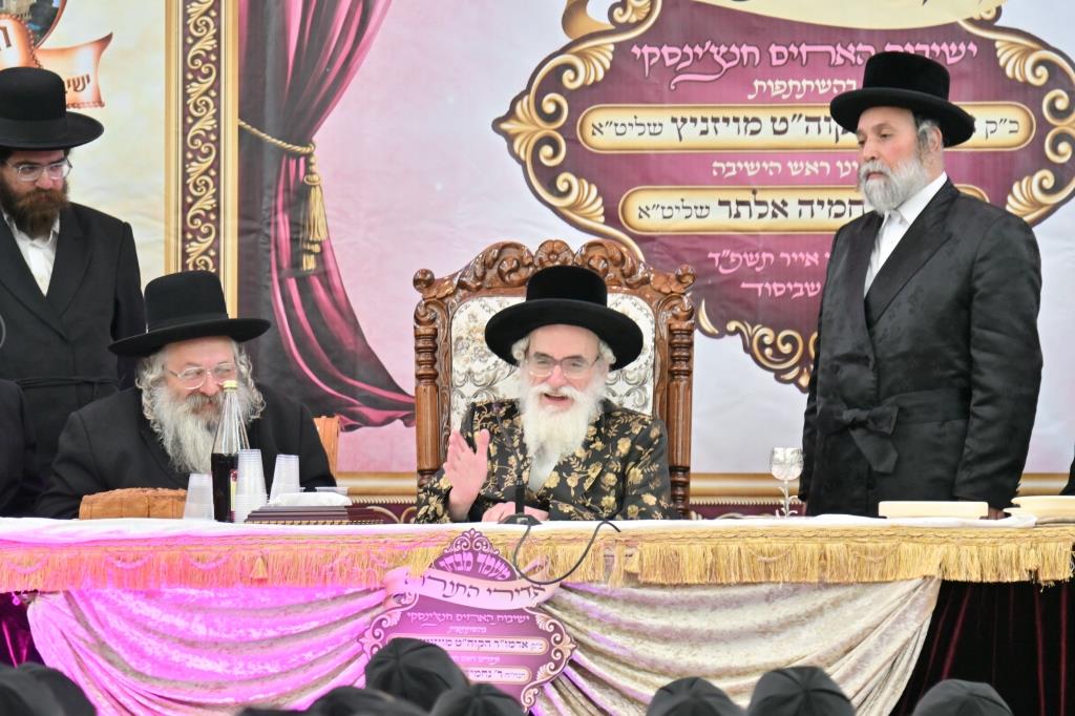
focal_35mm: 180
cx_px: 538
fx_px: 5373
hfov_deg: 11.4
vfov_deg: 7.6
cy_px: 358
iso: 400
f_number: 4
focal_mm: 120
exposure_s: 1/160
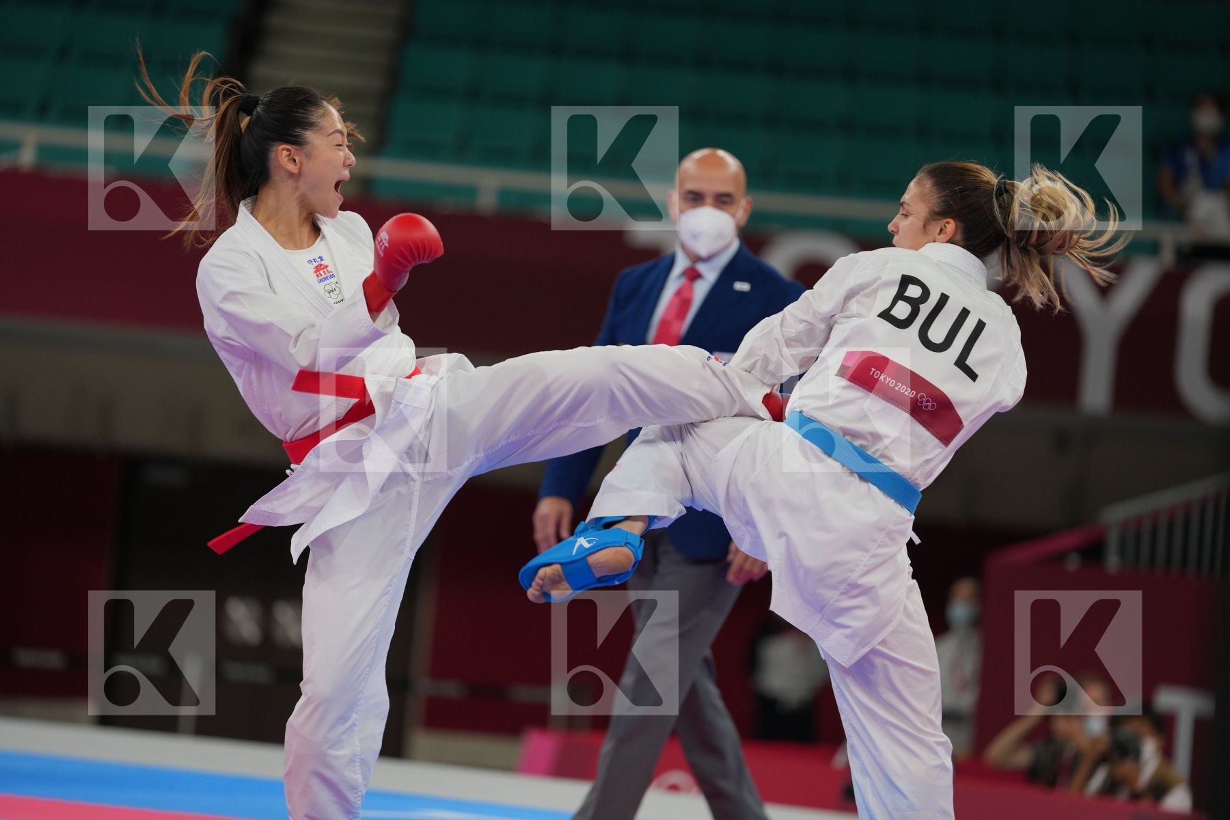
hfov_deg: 10.3
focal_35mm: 200
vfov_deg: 6.9
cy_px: 410
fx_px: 6833
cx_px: 615
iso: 500
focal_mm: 200
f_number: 2.8
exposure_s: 1/1000
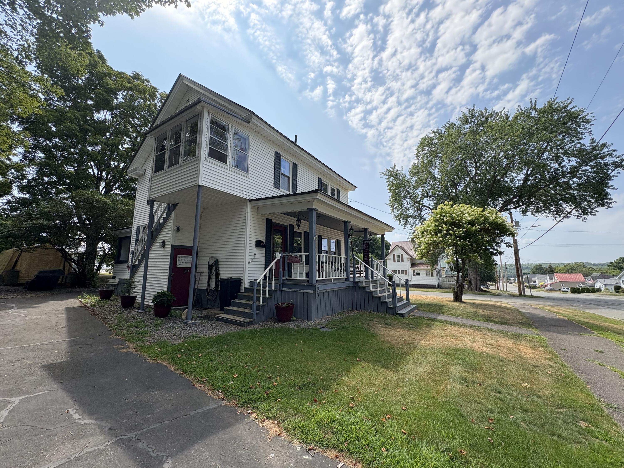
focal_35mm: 14
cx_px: 312
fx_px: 252
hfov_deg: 102.1
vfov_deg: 85.7
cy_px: 234
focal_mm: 2.22
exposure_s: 1/1236
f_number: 2.2
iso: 64
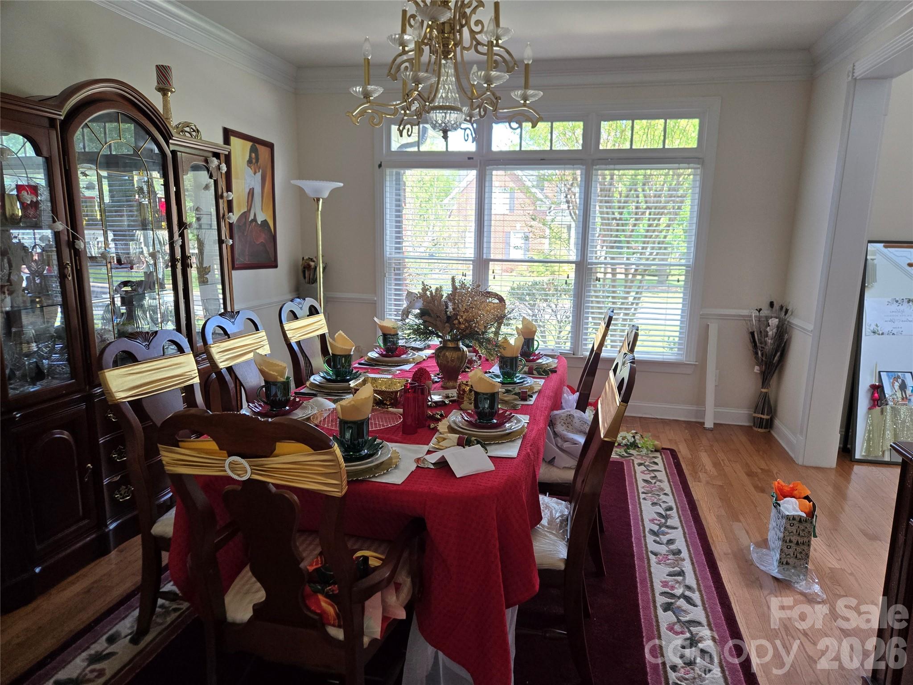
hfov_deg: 73.9
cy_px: 342
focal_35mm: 23
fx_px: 607
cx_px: 456
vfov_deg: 58.9
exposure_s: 1/180
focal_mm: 5.4
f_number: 1.8
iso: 125
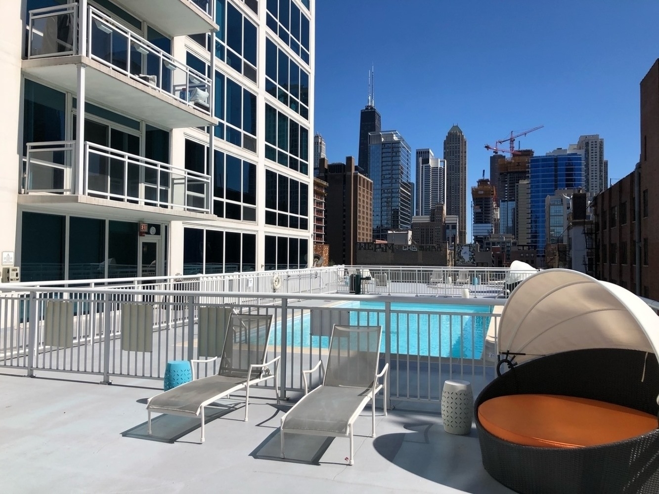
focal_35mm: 28
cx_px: 330
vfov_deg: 49.8
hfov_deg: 63.4
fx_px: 533
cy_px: 247
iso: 25
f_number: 1.8
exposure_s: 1/3472
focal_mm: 4
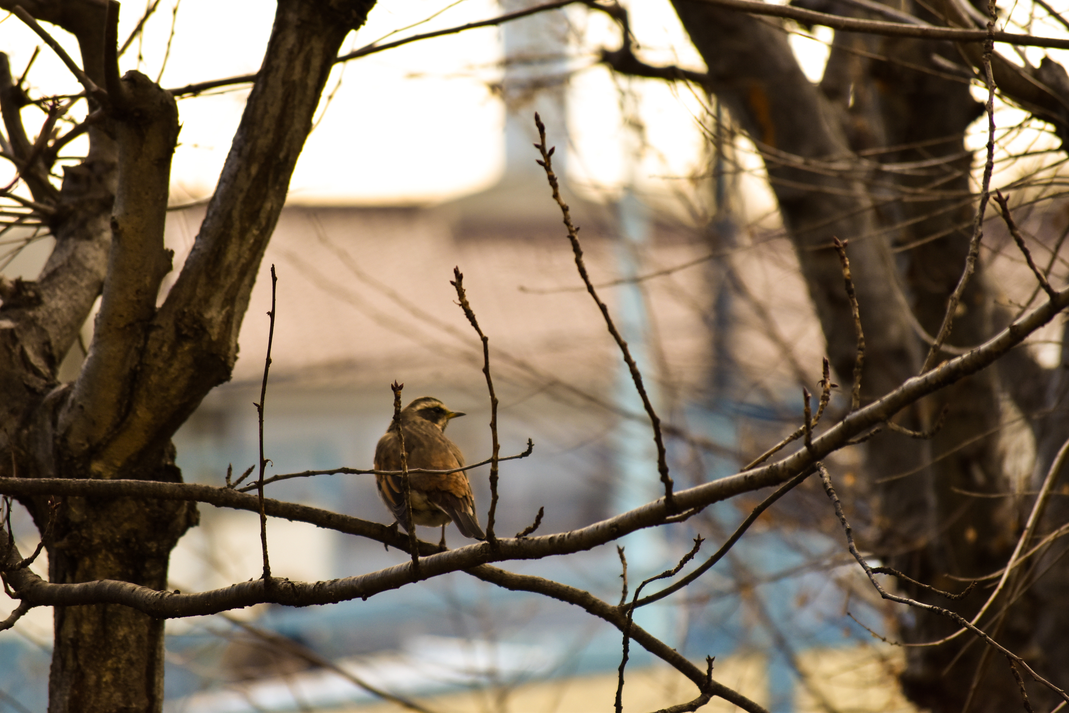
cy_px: 356
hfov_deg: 6.9
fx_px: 8908
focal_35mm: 300
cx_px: 534
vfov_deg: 4.6
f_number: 5.6
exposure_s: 1/1000
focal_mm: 200
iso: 720
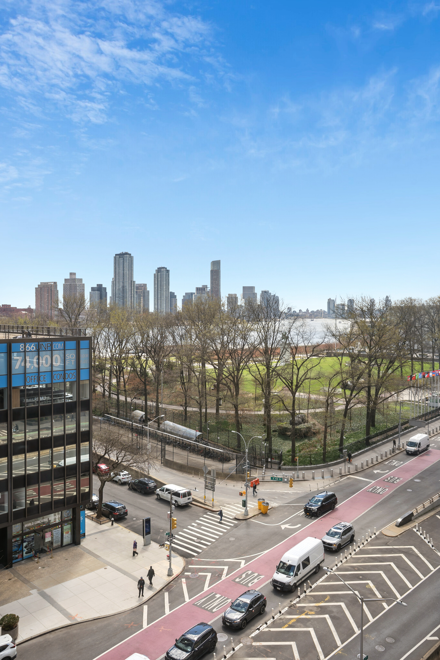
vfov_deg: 63.7
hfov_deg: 45.0
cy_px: 330
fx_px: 532
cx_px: 220
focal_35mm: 29
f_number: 8
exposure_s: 1/80
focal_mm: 29
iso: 100
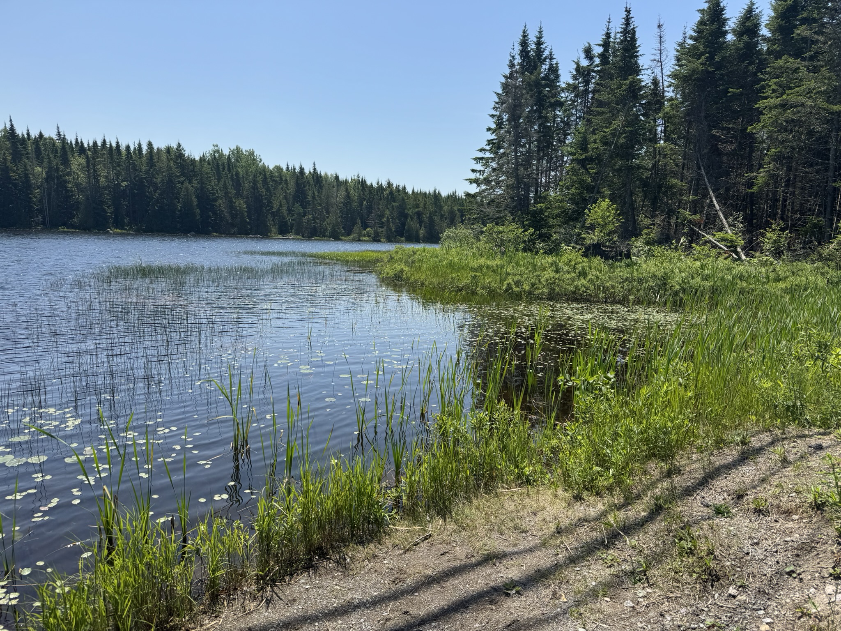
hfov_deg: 71.6
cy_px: 316
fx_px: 583
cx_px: 420
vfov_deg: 56.8
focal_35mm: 24
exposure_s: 1/4608
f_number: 1.78
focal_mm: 6.76
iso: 80
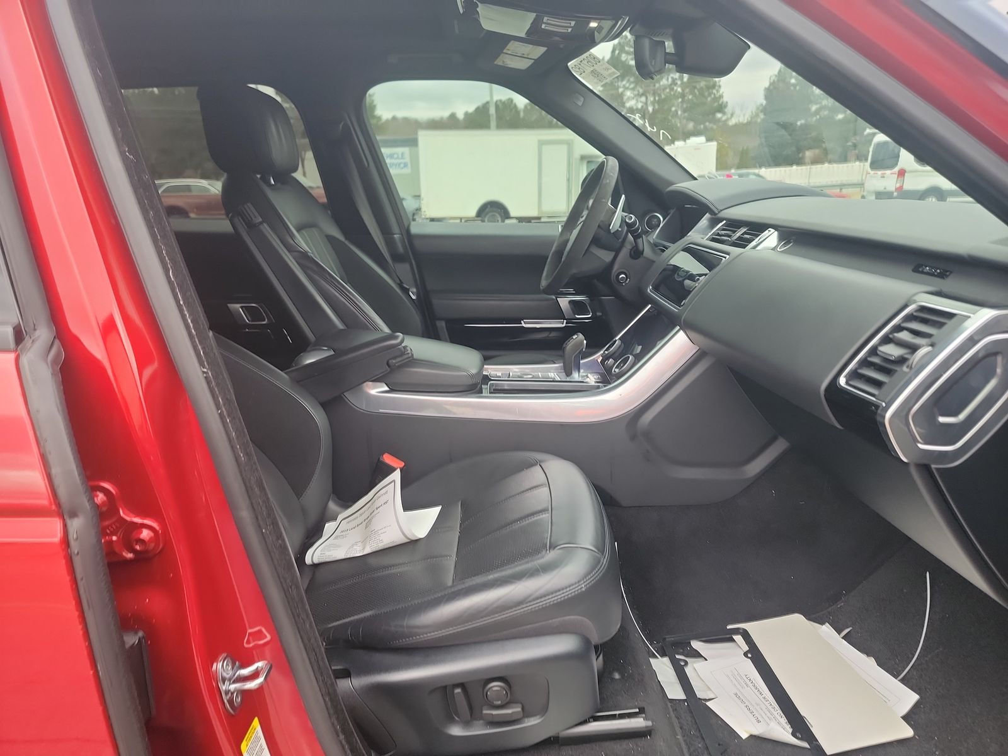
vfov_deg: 56.8
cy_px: 378
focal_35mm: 24
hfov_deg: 71.6
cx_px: 504
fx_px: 699
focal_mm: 6.7
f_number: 1.8
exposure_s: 1/59
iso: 81
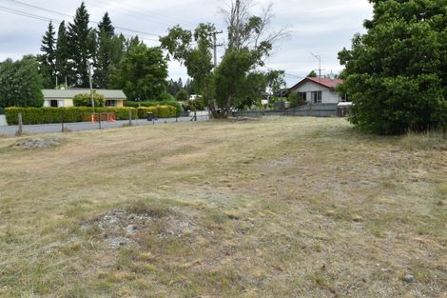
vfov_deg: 43.6
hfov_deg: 61.9
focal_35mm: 30
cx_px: 224
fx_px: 372
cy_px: 149
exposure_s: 1/250
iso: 200
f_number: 8
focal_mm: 20
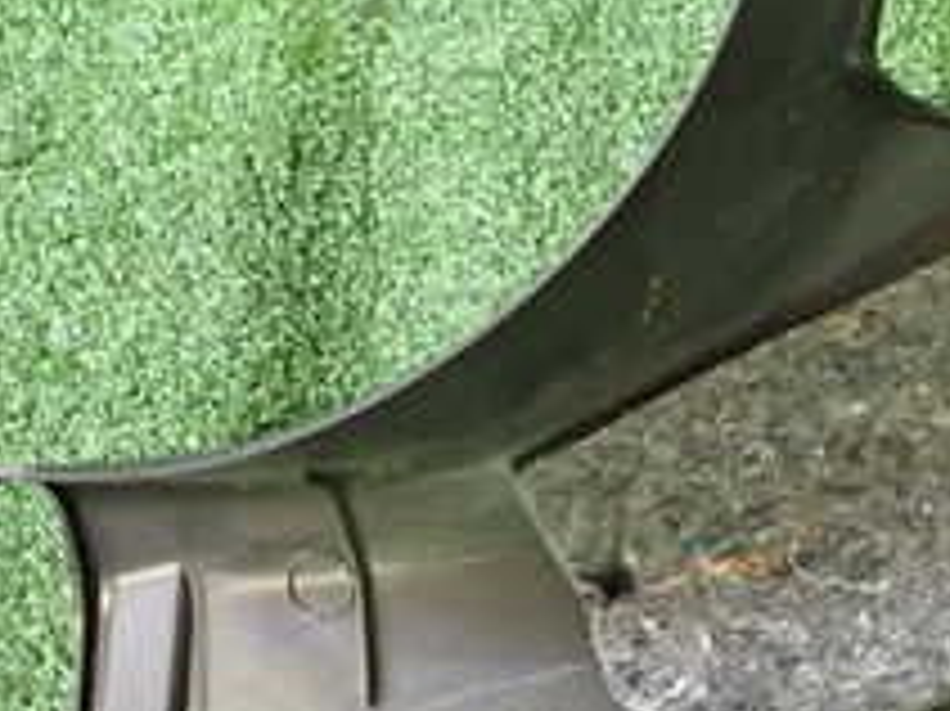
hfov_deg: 25.6
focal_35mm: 71
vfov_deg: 20.6
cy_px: 243
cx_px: 1022
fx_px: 1947
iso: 400
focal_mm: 4.5
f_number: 2
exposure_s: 1/30
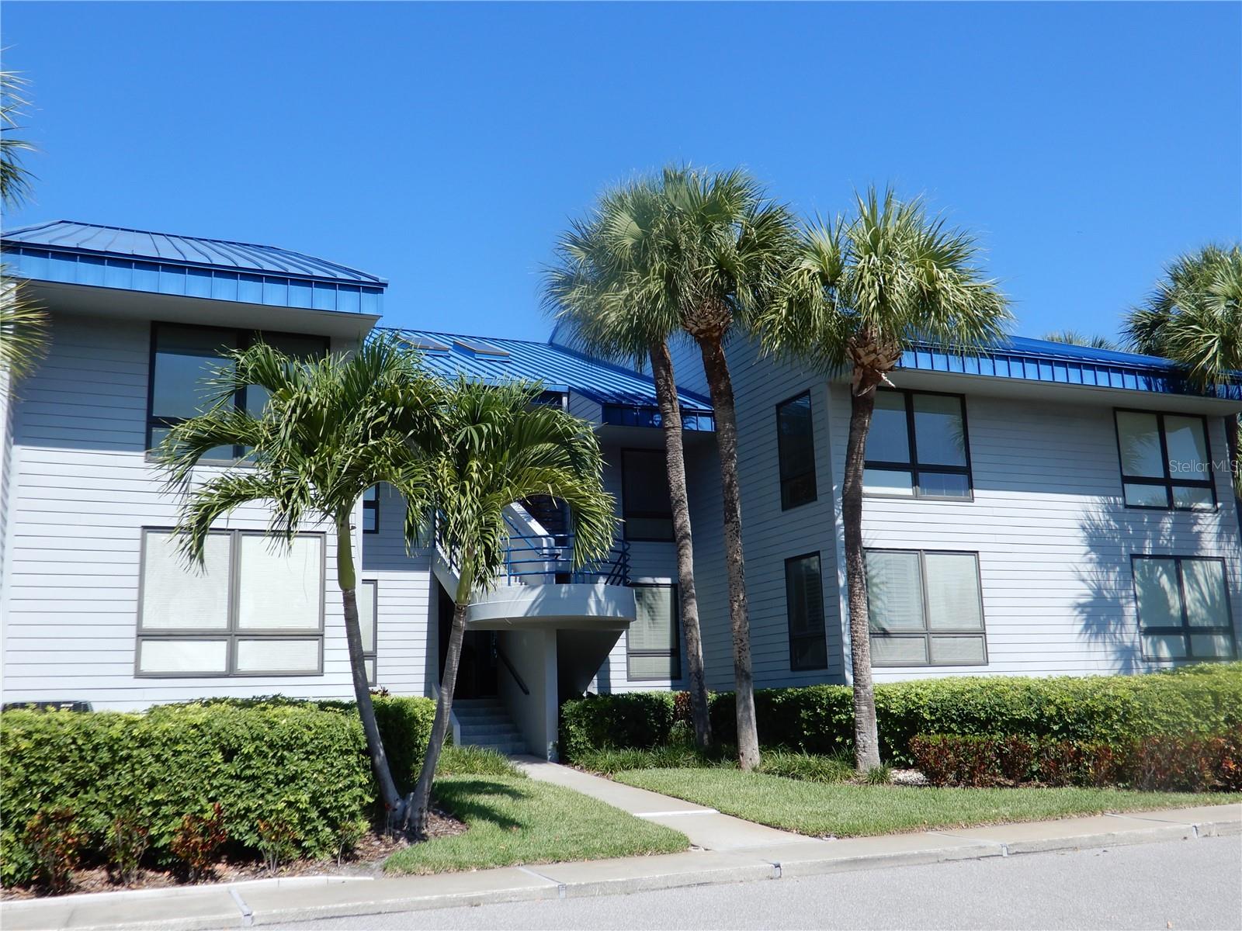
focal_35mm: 35
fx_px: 1256
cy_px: 466
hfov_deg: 52.6
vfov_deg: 40.7
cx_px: 621
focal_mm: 6.2
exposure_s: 1/640
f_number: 4
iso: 80
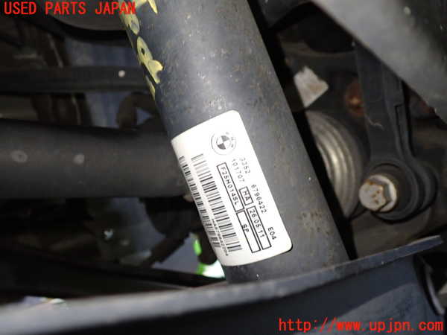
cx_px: 224
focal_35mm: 30
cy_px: 168
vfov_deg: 46.8
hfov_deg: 60.0
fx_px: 387
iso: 400
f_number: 2.3
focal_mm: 5.4
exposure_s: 1/30
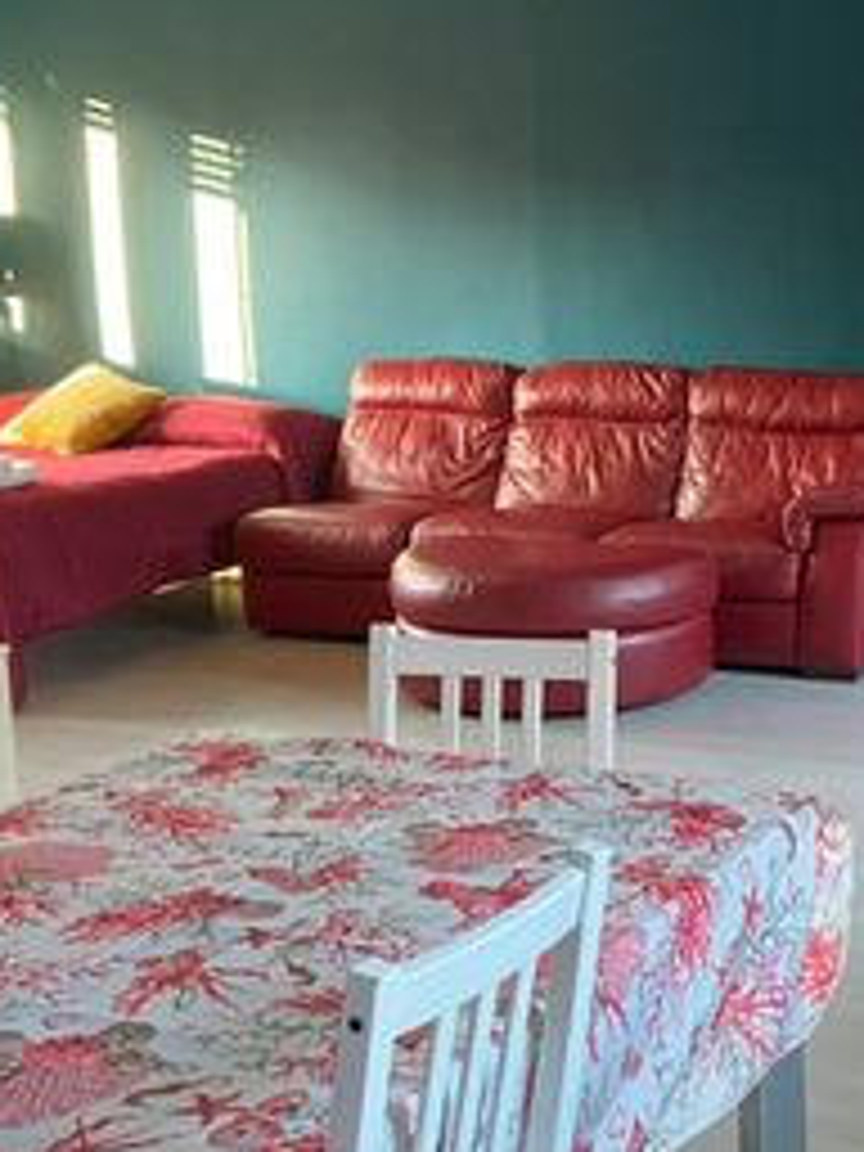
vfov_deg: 31.7
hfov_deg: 23.6
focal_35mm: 61
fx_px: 2030
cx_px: 724
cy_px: 598
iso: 400
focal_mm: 4.25
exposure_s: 1/60
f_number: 1.8
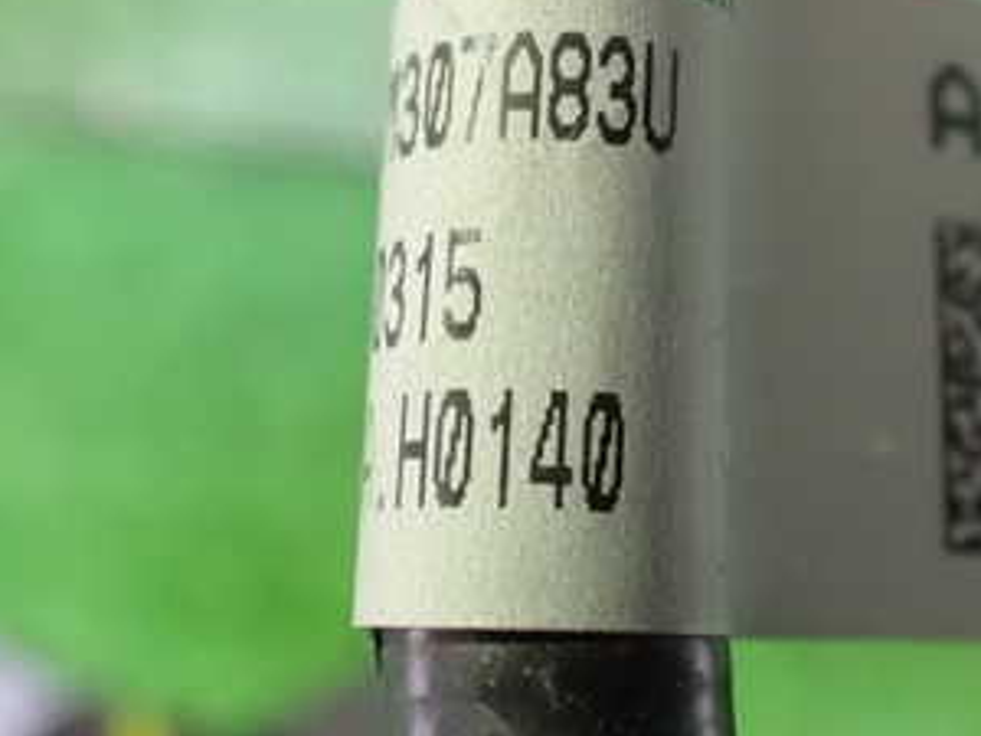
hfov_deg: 31.8
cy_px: 245
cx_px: 690
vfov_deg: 24.3
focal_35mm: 60
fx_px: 1700
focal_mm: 5.4
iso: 1600
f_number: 2.3
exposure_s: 1/30
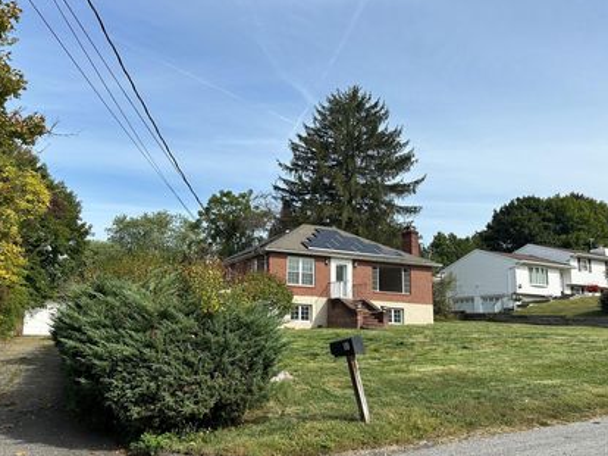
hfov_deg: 61.4
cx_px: 260
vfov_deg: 48.2
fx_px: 509
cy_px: 238
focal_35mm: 29
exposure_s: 1/4184
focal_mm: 6.86
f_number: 1.78
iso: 80
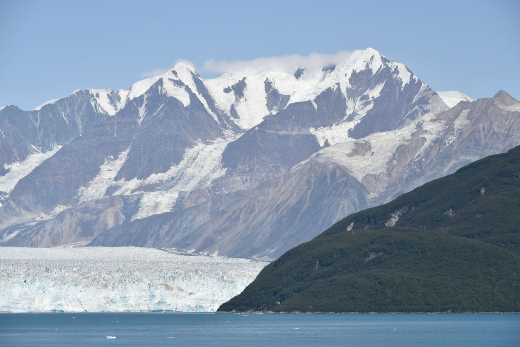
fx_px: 1950
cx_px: 260
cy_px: 174
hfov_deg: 15.2
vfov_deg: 10.2
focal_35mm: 135
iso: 100
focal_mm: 135
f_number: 10
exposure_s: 1/400
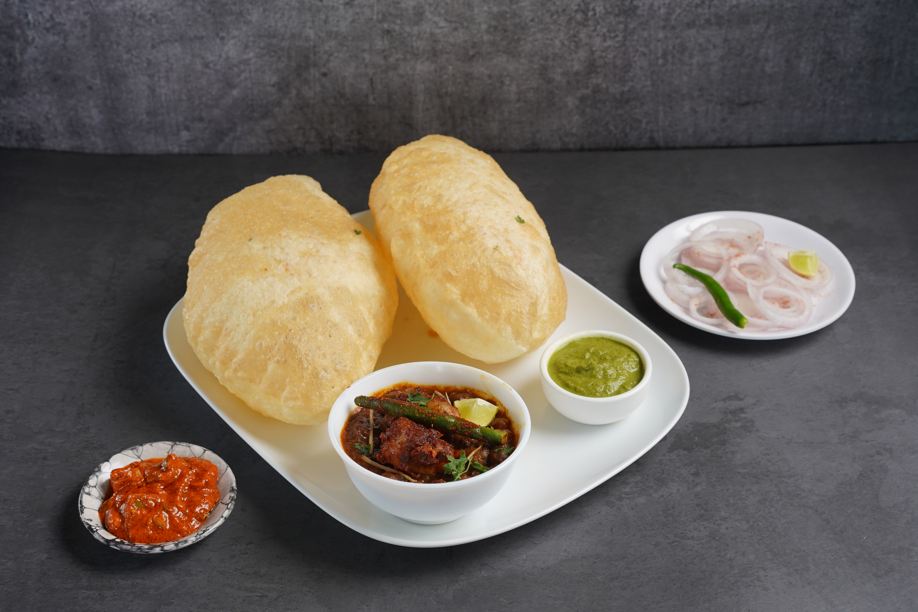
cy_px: 286
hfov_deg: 33.9
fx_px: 1504
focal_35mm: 59
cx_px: 462
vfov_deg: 23.0
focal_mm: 55
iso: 1000
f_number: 9
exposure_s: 1/100
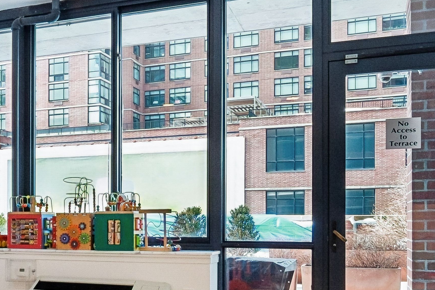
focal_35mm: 54
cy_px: 195
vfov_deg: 24.9
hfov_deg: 34.2
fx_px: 653
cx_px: 21
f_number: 8
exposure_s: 1/30
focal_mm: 8
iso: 500
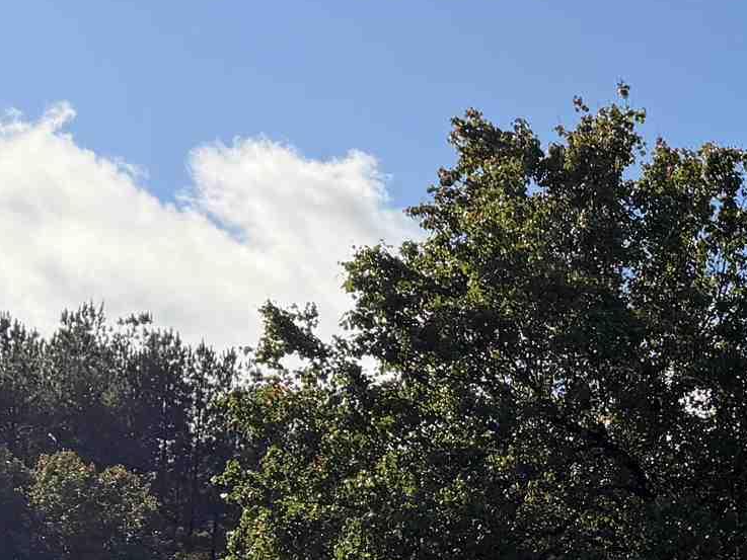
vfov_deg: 14.4
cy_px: 650
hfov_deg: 18.0
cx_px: 1035
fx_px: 2158
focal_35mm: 100
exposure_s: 1/4673
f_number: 1.78
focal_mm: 6.76
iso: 100
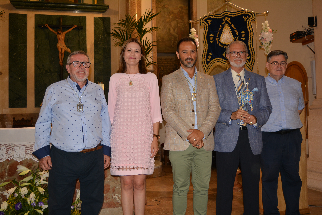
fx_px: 349
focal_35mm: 39
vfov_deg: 34.3
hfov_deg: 49.5
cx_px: 161
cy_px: 108
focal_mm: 26
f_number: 4
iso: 400
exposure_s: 1/60
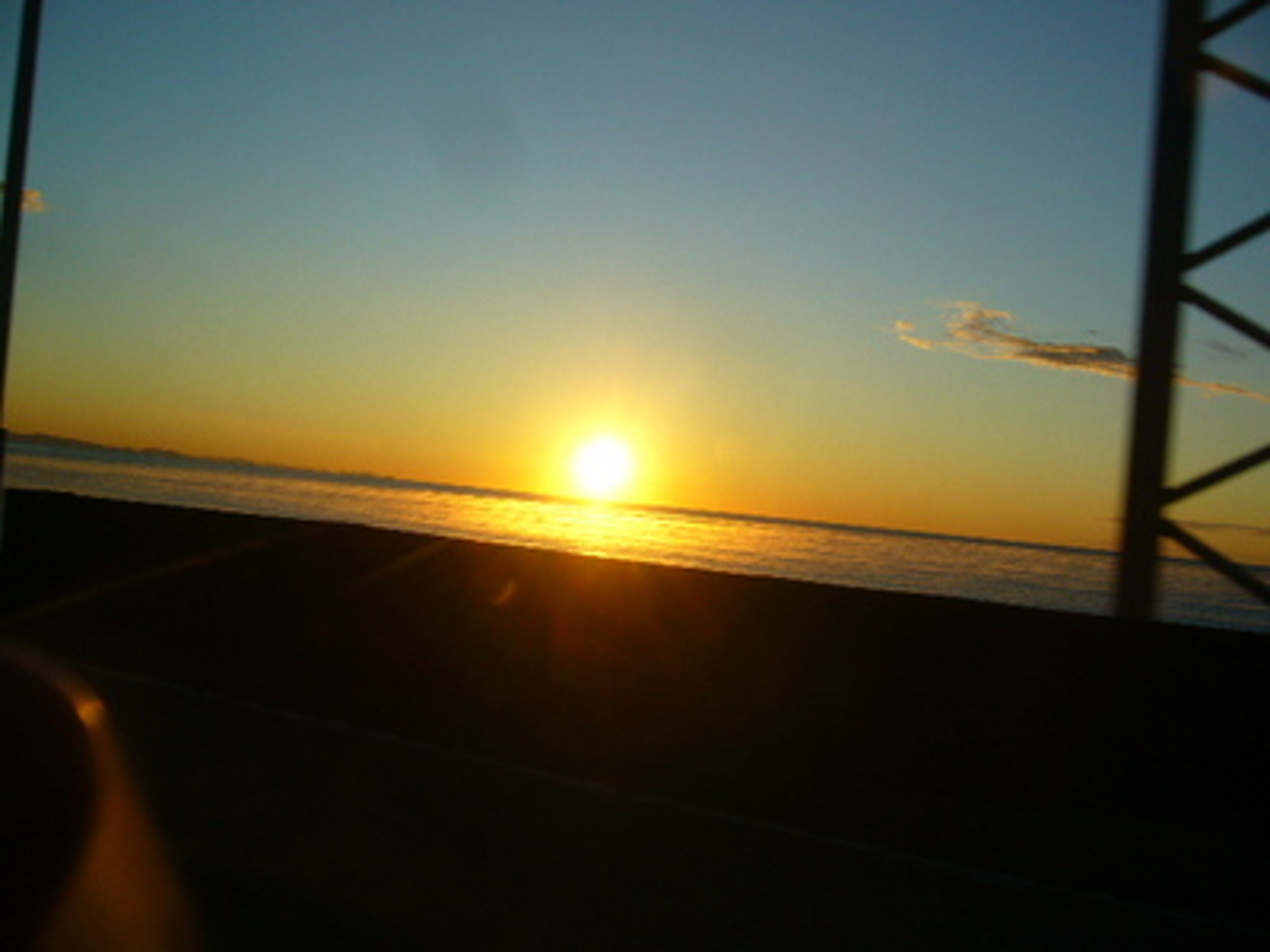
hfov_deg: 52.6
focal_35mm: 35
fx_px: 1284
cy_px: 476
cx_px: 635
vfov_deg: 40.7
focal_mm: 5.8
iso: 80
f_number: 5.6
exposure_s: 1/250
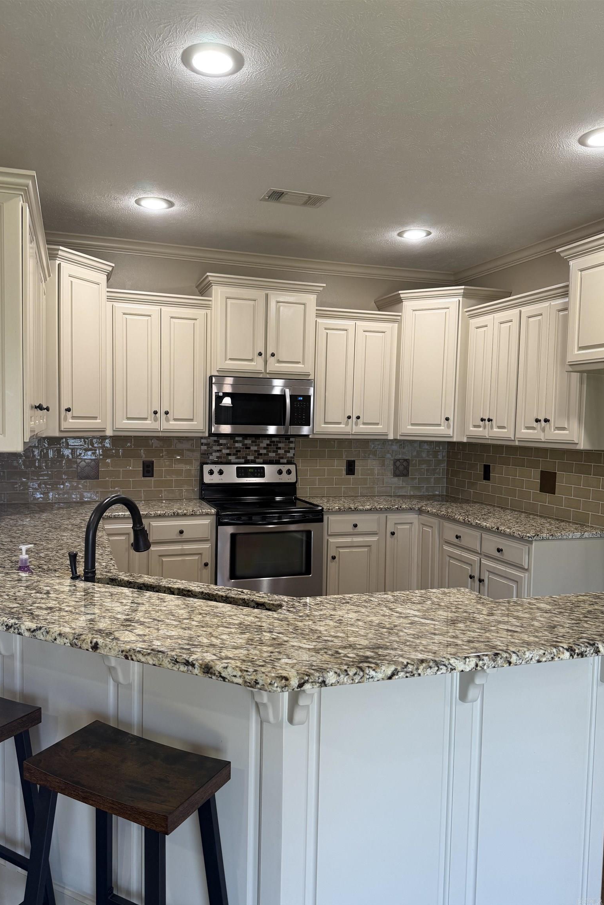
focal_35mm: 25
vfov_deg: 71.5
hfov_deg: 51.2
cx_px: 276
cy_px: 453
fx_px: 629
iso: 125
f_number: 1.78
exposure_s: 1/60
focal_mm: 6.76
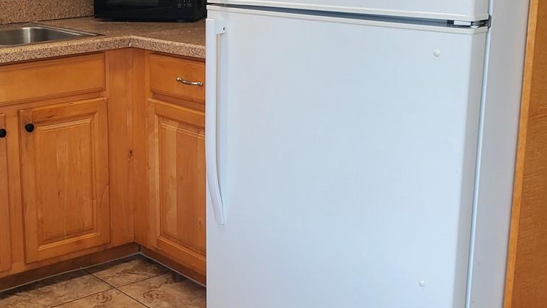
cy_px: 130
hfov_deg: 33.4
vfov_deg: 20.0
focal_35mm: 60
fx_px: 870
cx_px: 75
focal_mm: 4.3
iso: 125
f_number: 2.4
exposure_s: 1/120
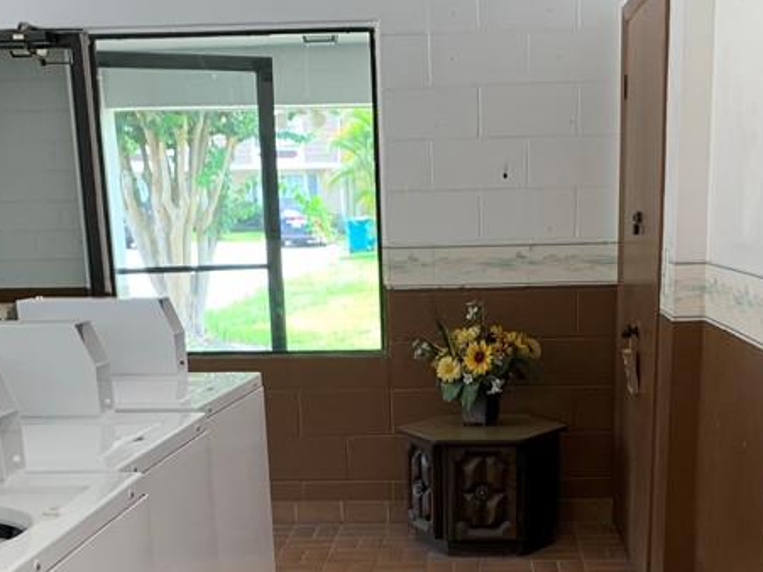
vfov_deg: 23.4
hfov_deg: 32.6
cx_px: 462
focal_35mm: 59
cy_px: 616
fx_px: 1300
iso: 50
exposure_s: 1/60
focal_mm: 4.25
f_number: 1.8
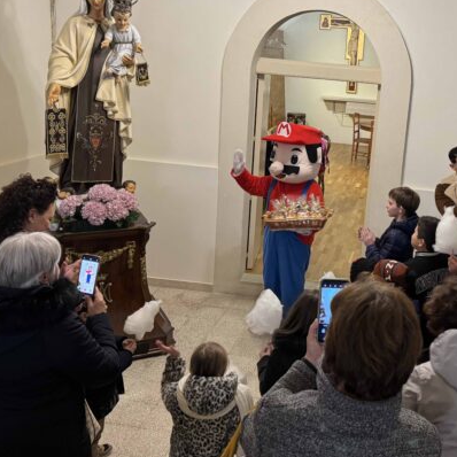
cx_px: 315
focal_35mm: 40
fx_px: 597
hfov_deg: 41.2
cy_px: 164
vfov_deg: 41.5
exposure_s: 1/50
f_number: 1.78
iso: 400
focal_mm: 6.76
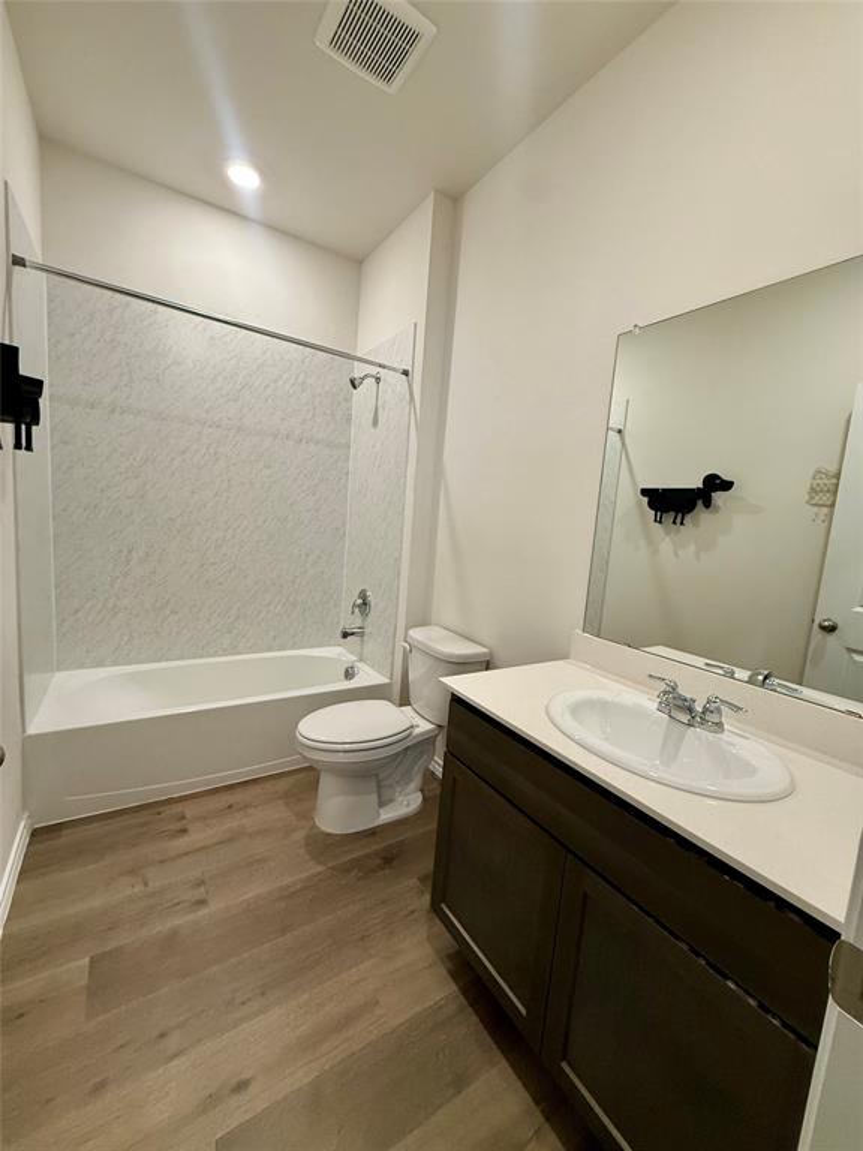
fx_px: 465
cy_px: 576
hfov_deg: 85.7
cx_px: 432
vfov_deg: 102.1
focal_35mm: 14
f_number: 2.2
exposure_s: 1/120
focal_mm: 2.22
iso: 250
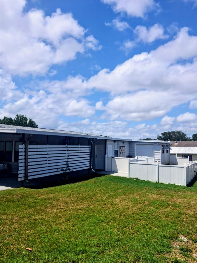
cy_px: 132
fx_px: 205
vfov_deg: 65.3
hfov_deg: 51.4
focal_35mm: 27
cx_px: 98
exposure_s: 1/840
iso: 25
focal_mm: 4
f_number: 1.8
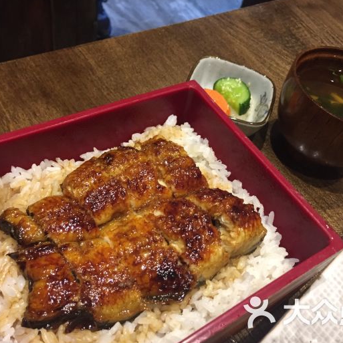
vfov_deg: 47.2
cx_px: 177
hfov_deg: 47.2
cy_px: 172
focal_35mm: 35
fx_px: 392
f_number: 2.2
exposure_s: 1/33
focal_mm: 4.15
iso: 250
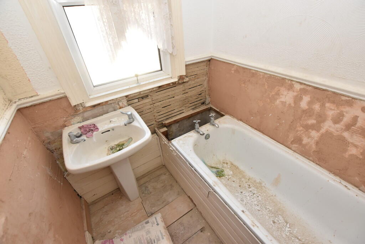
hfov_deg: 100.4
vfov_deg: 77.3
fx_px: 152
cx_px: 182
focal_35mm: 15
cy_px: 122
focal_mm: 10
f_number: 5
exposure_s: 1/200
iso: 800
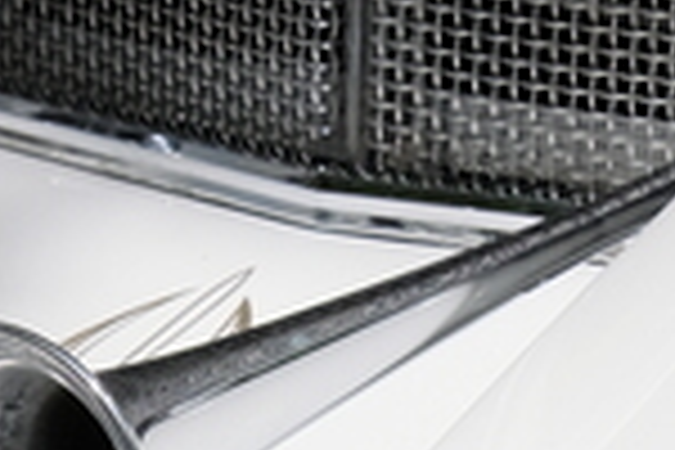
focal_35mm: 395
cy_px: -583
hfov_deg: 5.2
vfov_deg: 3.4
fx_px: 7406
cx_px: 814
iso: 640
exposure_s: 1/2700
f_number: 5.6
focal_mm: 38.8
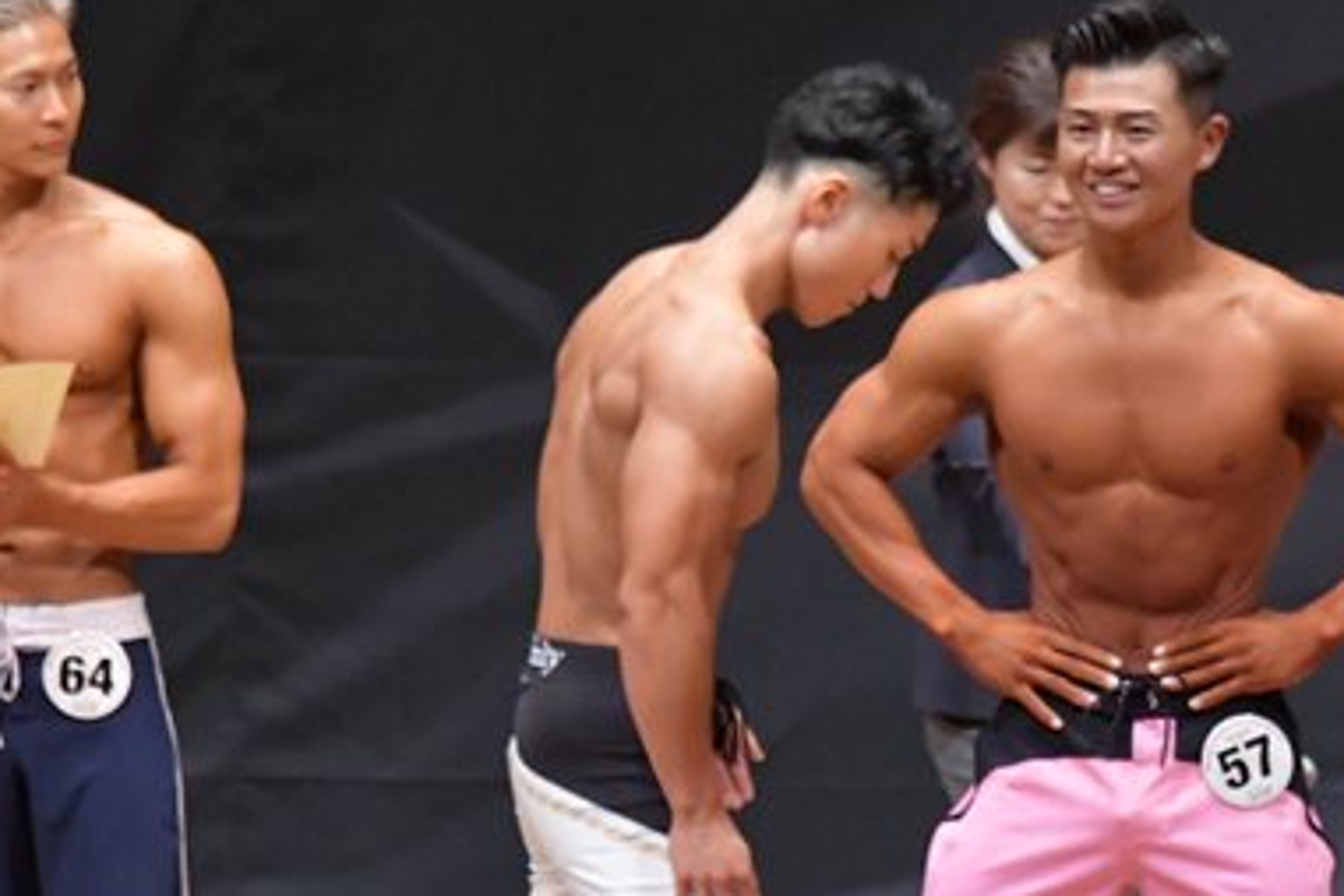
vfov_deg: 2.5
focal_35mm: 549
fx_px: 20494
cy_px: 765
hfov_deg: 3.8
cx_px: 898
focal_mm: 180
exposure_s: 1/400
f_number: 5.6
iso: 8000
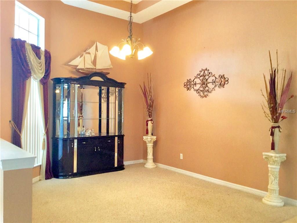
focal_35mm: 31
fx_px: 266
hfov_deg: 58.4
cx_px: 148
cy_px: 112
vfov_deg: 45.4
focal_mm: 3.3
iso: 160
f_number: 2.4
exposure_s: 1/30
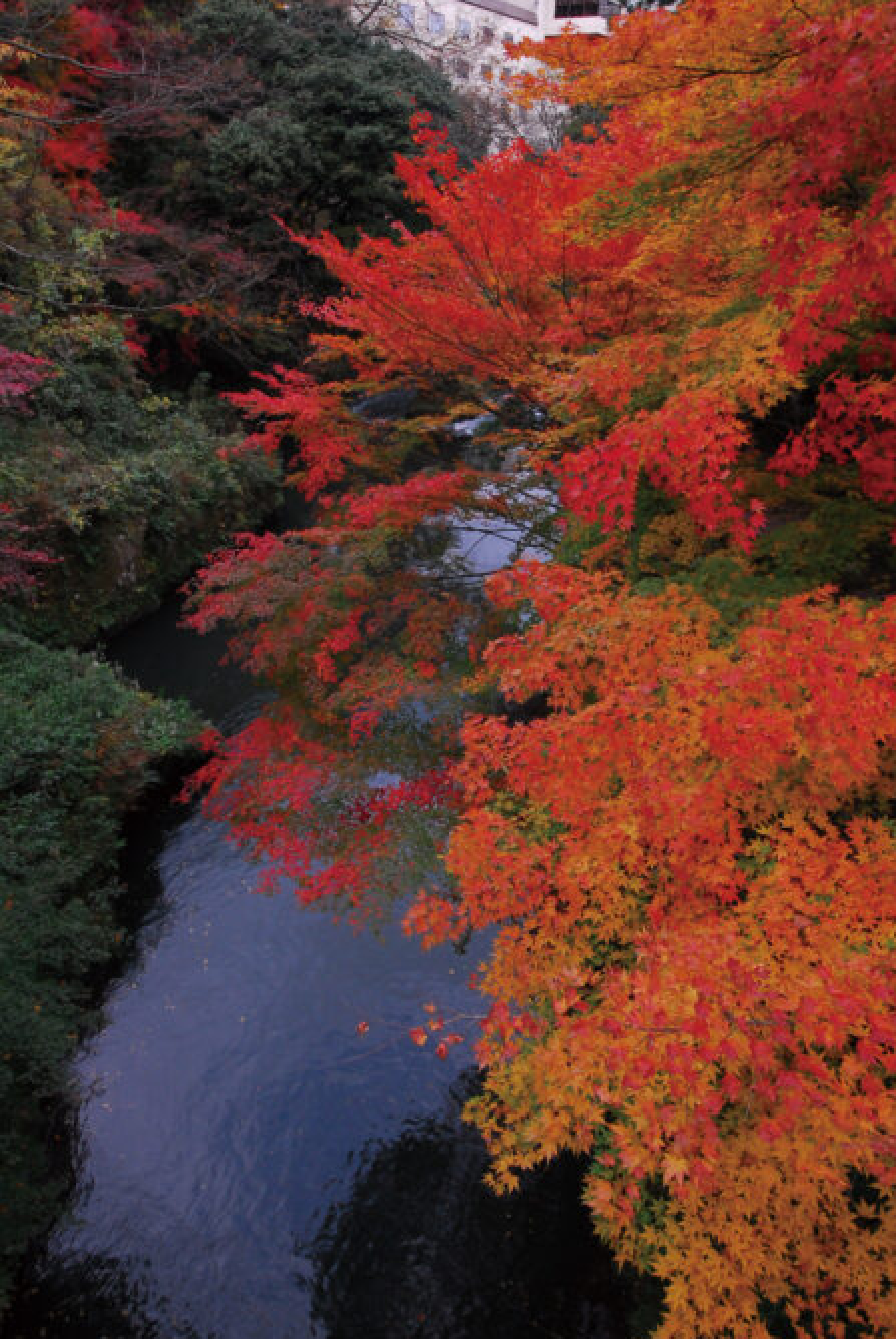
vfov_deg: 75.9
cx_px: 382
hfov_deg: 55.0
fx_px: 856
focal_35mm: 23
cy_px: 621
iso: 320
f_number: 9
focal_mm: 10
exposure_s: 1/80
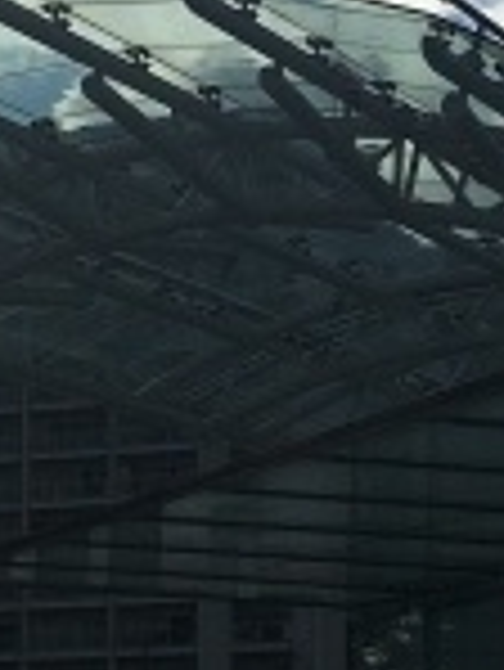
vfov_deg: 12.6
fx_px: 3024
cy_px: 153
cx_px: 292
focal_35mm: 156
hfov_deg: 9.5
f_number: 2.2
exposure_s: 1/7692
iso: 25
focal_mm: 4.15
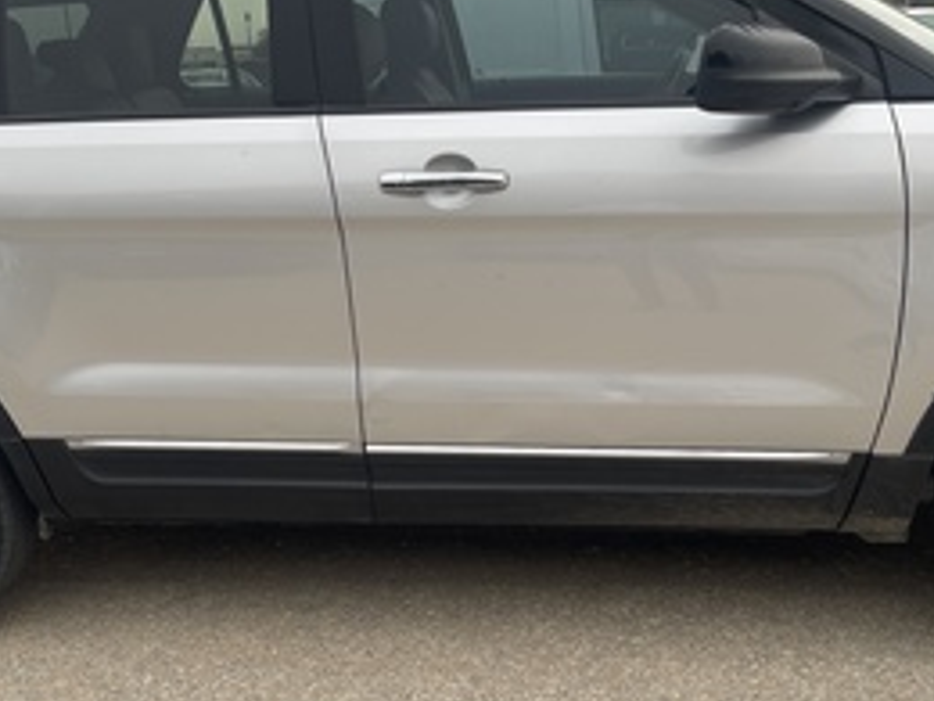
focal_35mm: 44
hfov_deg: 42.6
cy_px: 444
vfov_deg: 32.7
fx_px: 1187
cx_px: 354
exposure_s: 1/148
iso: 32
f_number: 1.6
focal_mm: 5.1
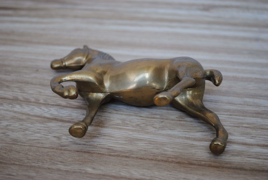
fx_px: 504
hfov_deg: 29.8
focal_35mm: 68
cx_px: 134
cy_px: 90
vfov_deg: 20.3
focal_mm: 45
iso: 320
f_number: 5.3
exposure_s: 1/30
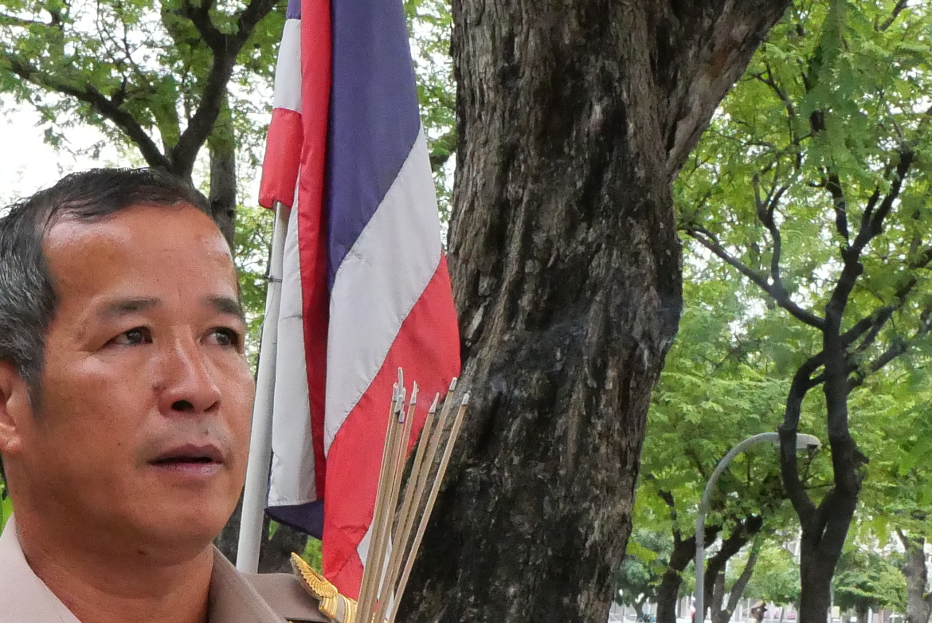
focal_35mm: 92
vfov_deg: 14.1
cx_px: 229
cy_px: 865
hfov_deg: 21.9
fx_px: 2383
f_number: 7.1
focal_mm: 14
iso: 3200
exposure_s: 1/640
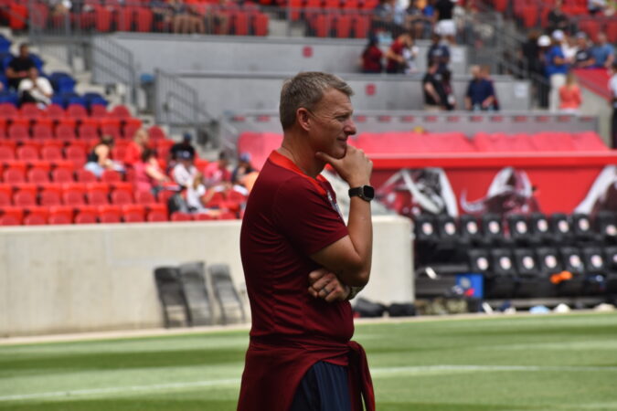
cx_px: 308
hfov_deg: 9.8
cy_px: 206
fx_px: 3599
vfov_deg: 6.5
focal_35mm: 210
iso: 140
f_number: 8
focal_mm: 140
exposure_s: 1/500
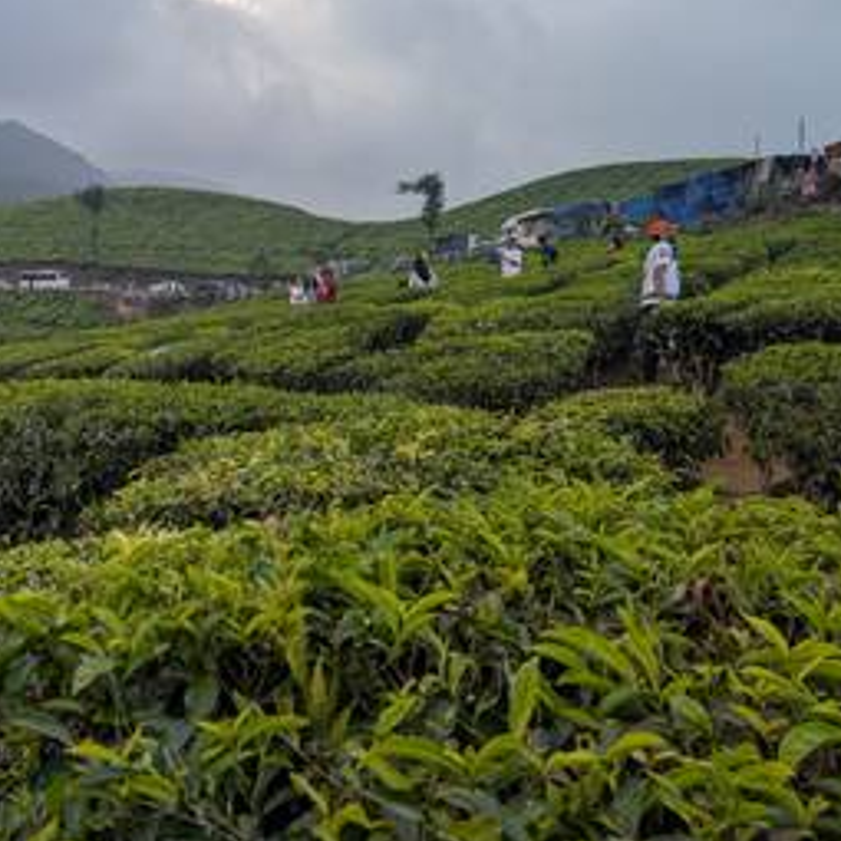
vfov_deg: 41.8
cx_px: 79
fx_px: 1099
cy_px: 368
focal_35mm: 40
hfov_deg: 38.8
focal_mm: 6.9
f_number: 1.68
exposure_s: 1/460
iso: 21
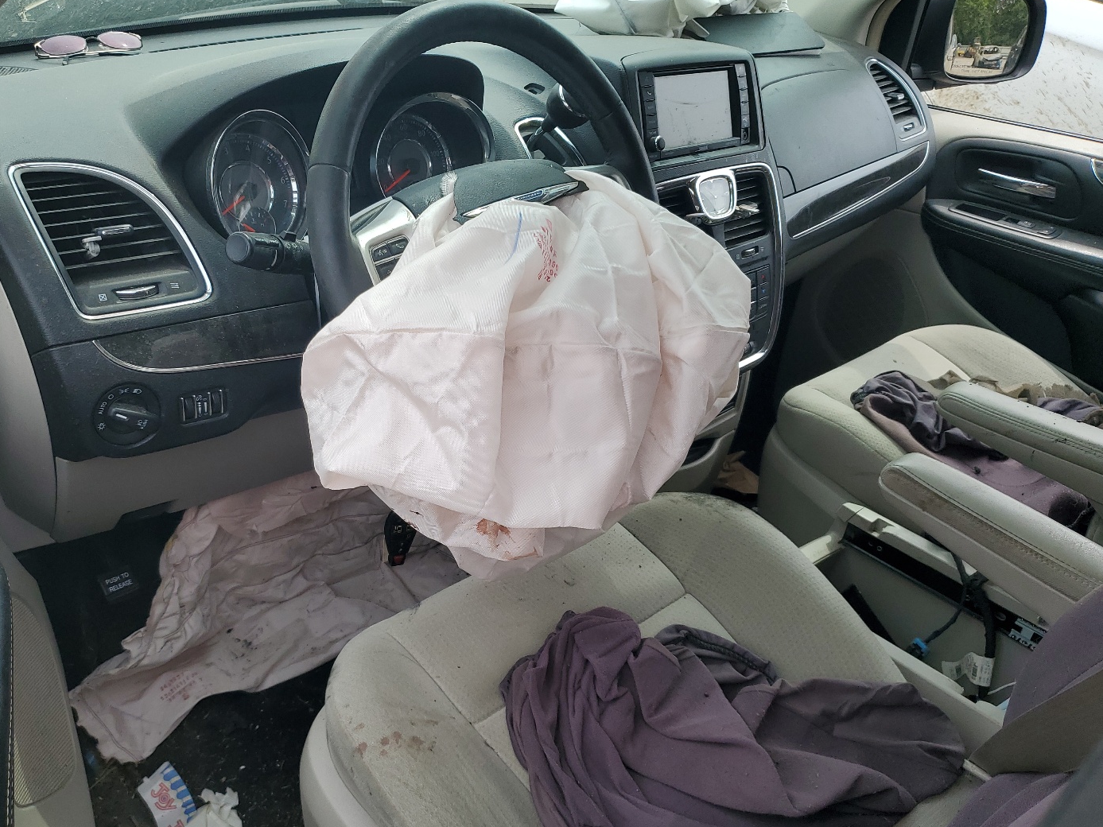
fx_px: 956
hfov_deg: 59.7
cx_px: 469
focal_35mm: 30
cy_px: 455
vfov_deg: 46.7
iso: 50
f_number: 1.5
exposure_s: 1/1250
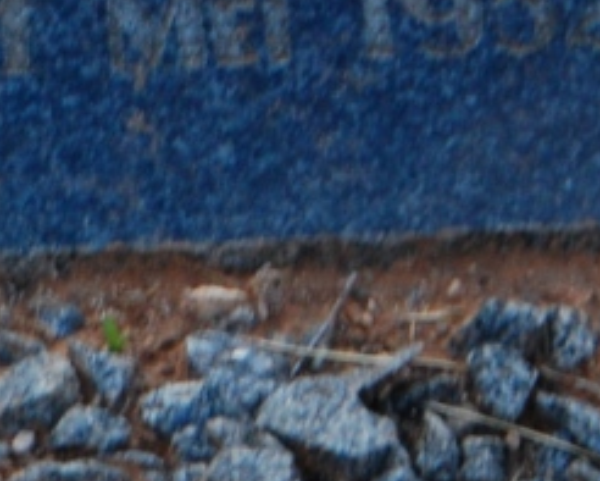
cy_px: -79
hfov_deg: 4.2
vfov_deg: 3.4
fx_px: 8118
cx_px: -485
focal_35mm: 457
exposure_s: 1/30
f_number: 22
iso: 720
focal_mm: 78
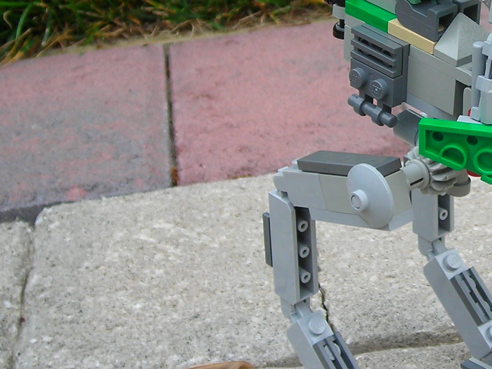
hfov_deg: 19.6
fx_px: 1393
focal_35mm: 98
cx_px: 458
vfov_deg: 15.0
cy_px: 102
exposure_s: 1/124
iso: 50
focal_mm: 6.3
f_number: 3.2
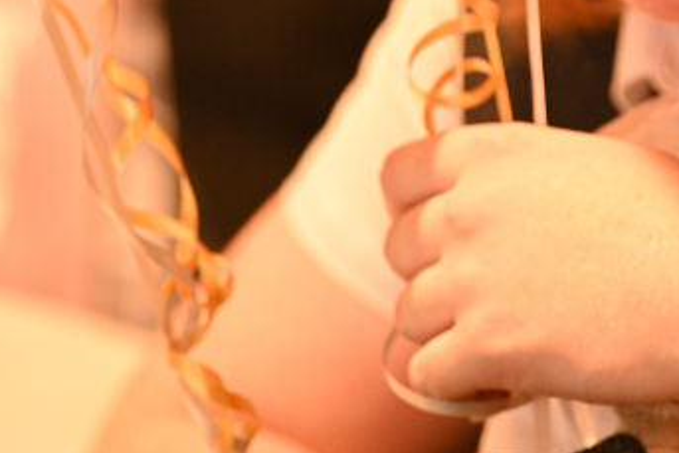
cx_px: 721
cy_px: -328
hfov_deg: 4.3
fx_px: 8962
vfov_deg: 2.9
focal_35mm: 475
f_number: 2.8
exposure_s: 1/80
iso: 2000
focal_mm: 125
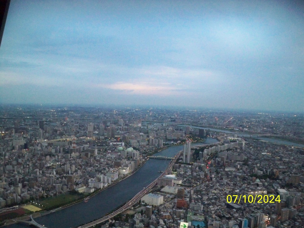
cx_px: 152
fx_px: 307
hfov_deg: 52.6
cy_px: 114
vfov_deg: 40.7
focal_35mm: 35
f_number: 3.1
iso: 1250
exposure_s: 1/100
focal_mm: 6.3
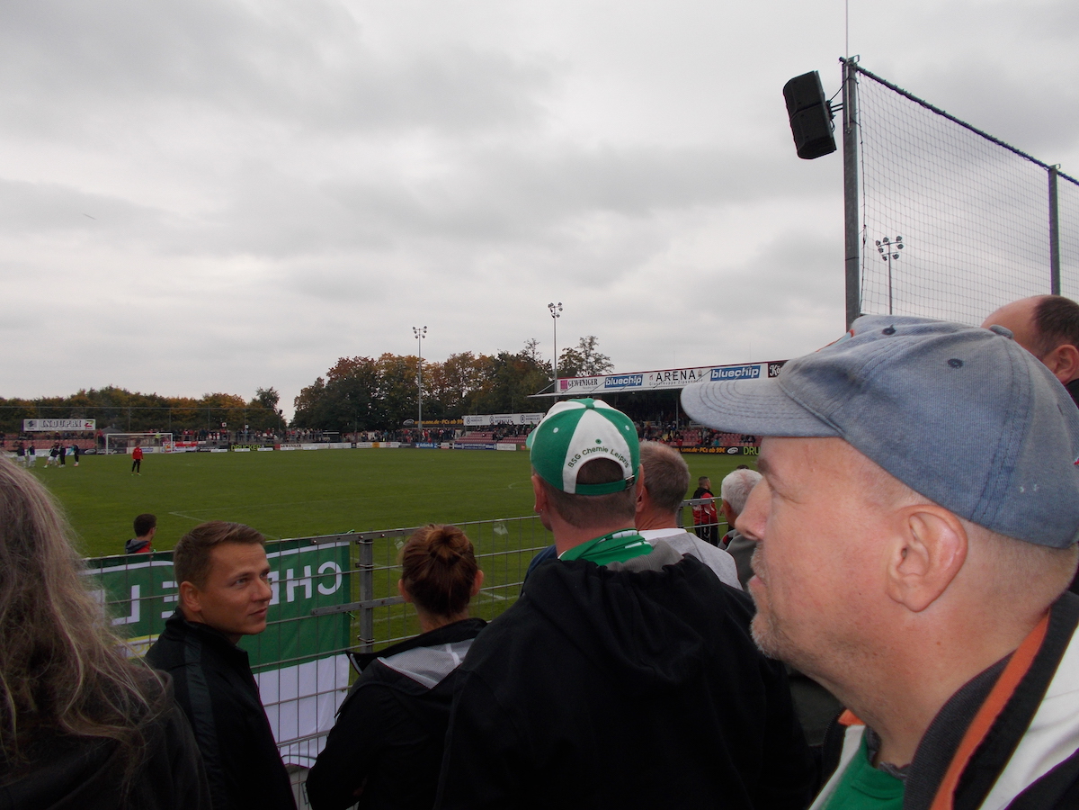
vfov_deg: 53.1
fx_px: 810
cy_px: 405
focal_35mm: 26
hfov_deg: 67.3
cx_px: 540
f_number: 8
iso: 80
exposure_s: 1/125
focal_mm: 4.6
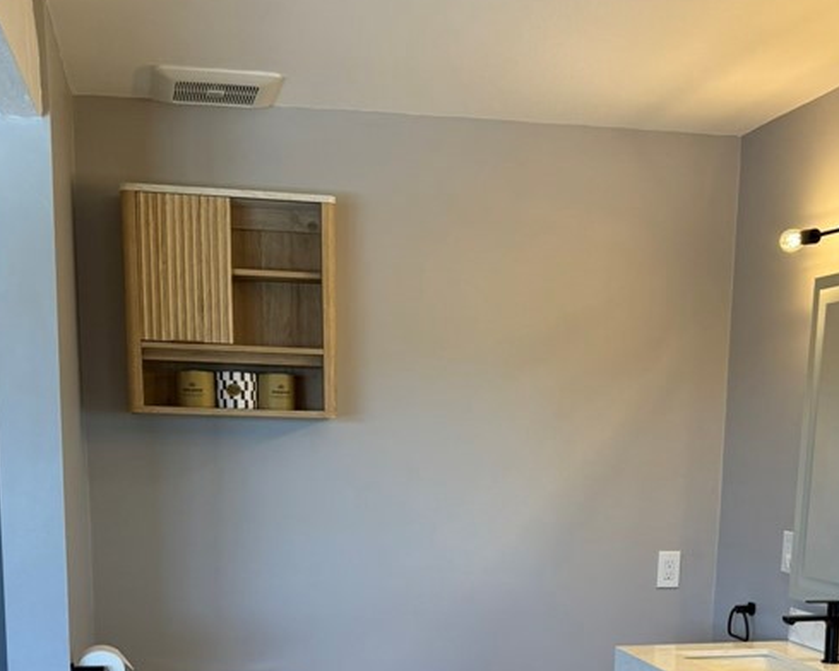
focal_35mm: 49
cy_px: 659
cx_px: 474
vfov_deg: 29.0
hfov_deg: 38.0
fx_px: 1217
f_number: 1.78
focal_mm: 6.76
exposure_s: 1/206
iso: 125
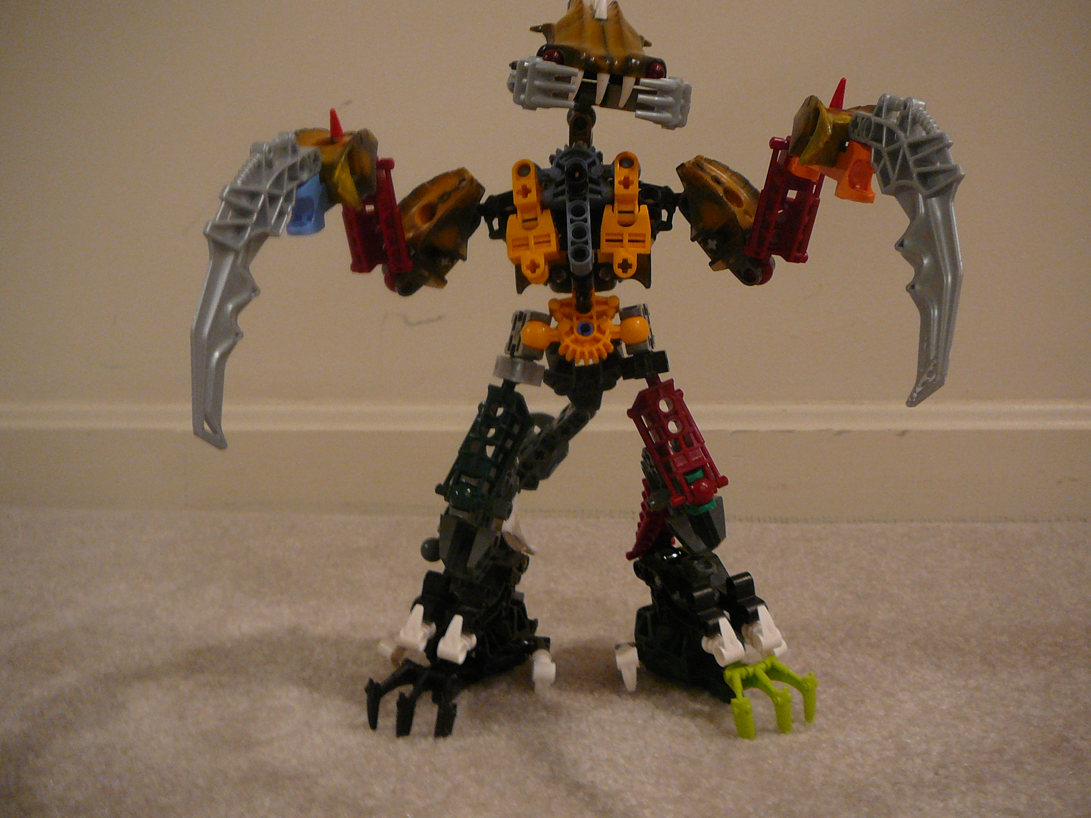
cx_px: 546
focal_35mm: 35
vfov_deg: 40.7
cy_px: 409
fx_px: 1103
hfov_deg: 52.6
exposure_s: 1/8
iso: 200
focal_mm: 5.2
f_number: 2.8
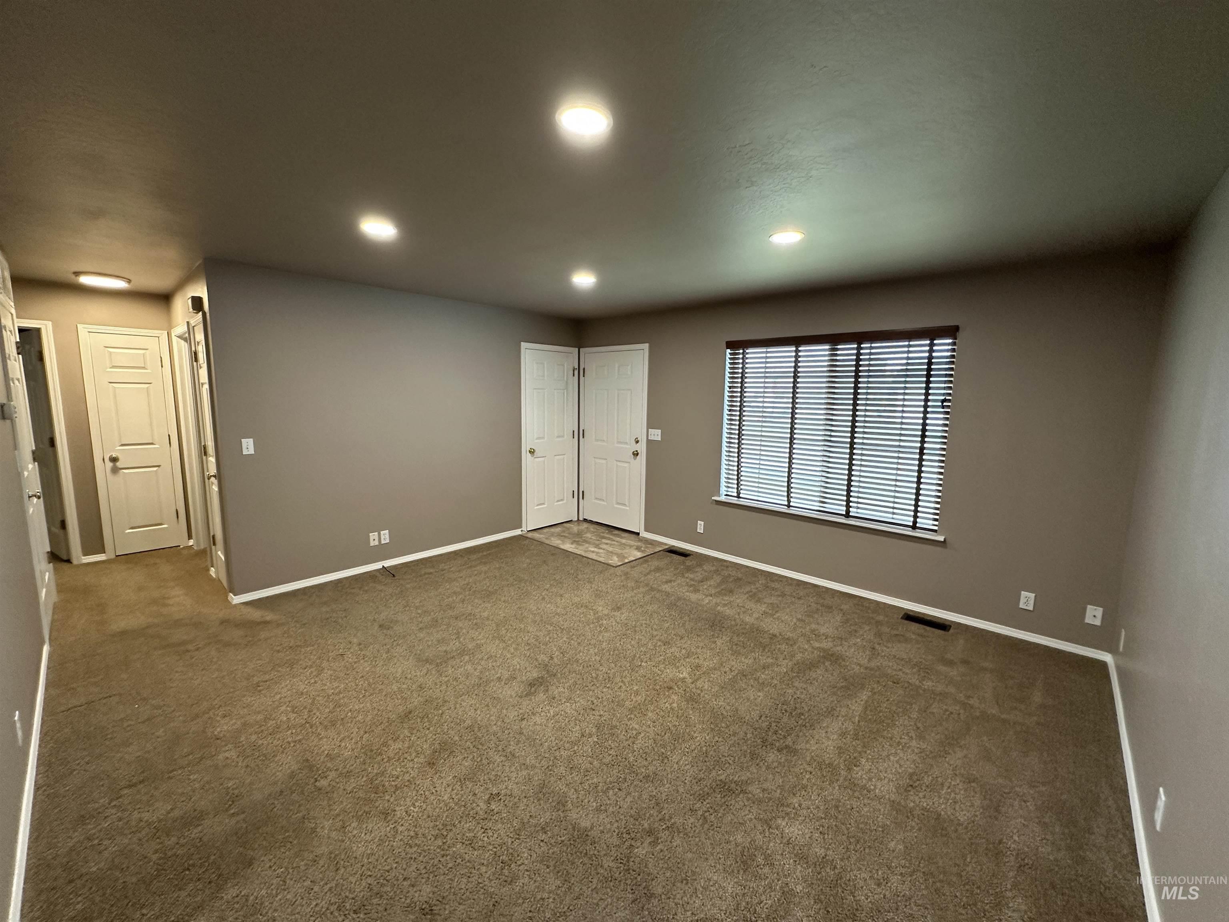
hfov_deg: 102.1
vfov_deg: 85.7
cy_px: 461
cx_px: 614
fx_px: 497
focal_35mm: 14
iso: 250
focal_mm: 2.22
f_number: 2.2
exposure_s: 1/60
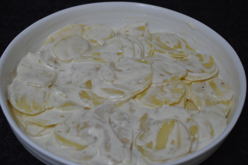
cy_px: 82
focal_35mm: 60
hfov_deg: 33.4
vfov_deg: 22.6
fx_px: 413
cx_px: 124
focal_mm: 40
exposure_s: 1/60
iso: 400
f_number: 4
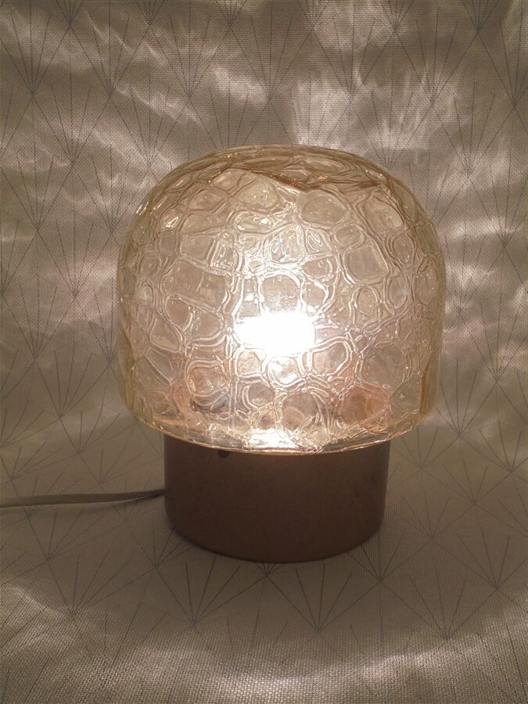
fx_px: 875
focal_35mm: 43
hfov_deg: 33.6
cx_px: 264
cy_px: 352
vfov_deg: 43.9
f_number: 4.5
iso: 100
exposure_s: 1/200
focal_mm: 7.8
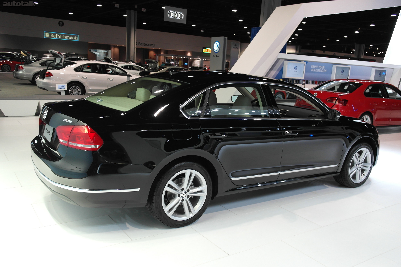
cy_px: 134
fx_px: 334
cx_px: 200
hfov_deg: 61.9
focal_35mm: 30
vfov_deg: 43.6
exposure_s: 1/60
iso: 400
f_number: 3.5
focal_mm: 20
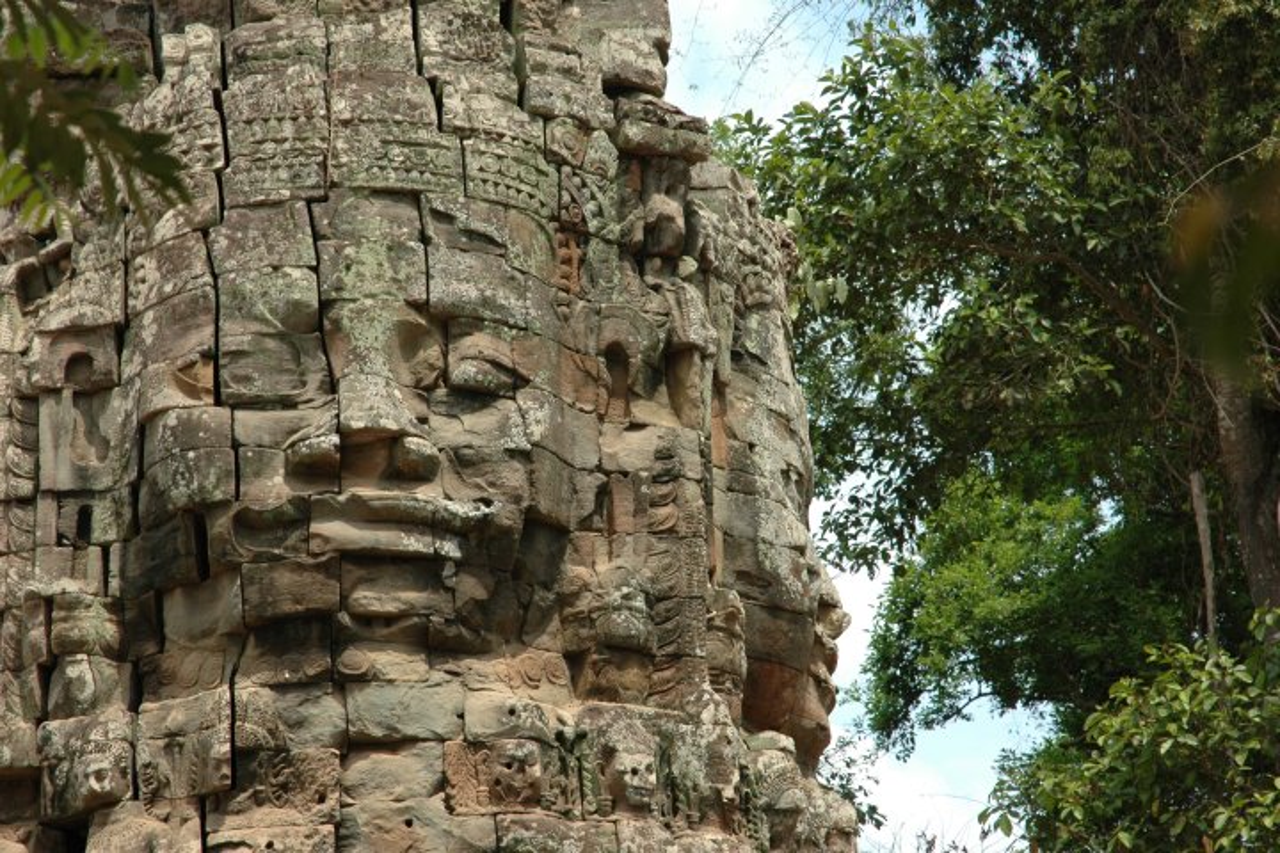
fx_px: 3733
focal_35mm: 105
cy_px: 426
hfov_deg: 19.5
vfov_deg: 13.0
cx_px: 640
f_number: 9
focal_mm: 70
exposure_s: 1/320
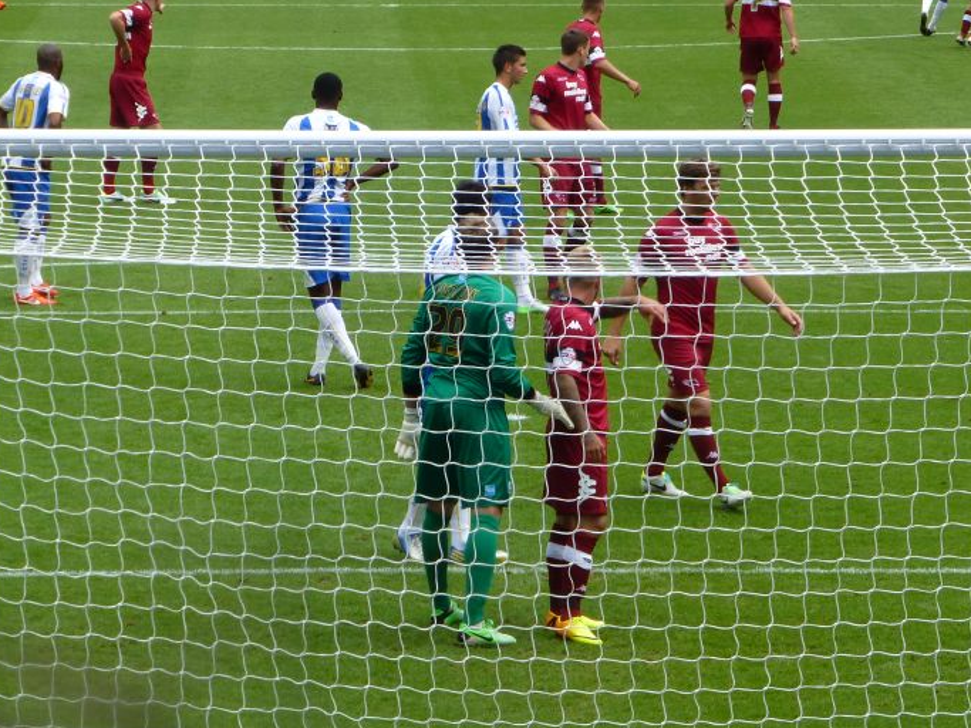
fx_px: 5665
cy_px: 196
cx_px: 425
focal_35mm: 202
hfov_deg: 9.8
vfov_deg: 7.3
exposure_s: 1/160
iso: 100
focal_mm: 20.6
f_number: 5.3
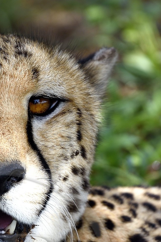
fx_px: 3413
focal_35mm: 509
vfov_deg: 4.0
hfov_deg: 2.7
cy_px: 282
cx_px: -2
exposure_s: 1/1000
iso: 200
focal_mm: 200
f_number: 4.5
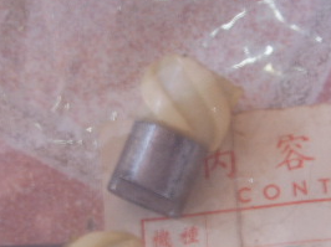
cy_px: 220
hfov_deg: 20.9
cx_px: 174
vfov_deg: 15.5
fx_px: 898
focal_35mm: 94
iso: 63
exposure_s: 1/4
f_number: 3.5
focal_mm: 6.6
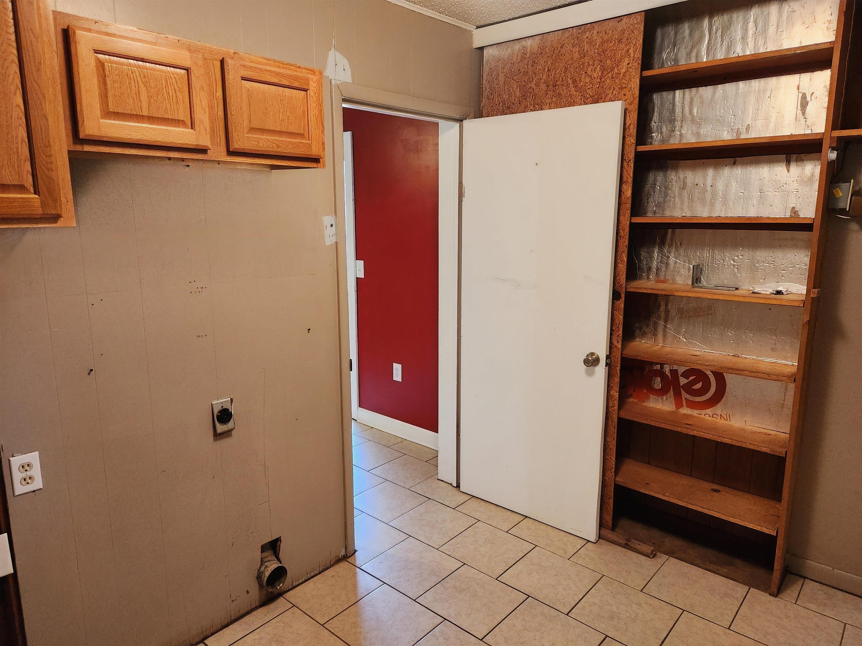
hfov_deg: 73.9
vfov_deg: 58.9
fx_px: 573
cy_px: 323
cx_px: 431
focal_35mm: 23
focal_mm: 5.4
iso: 800
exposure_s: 1/120
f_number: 1.8
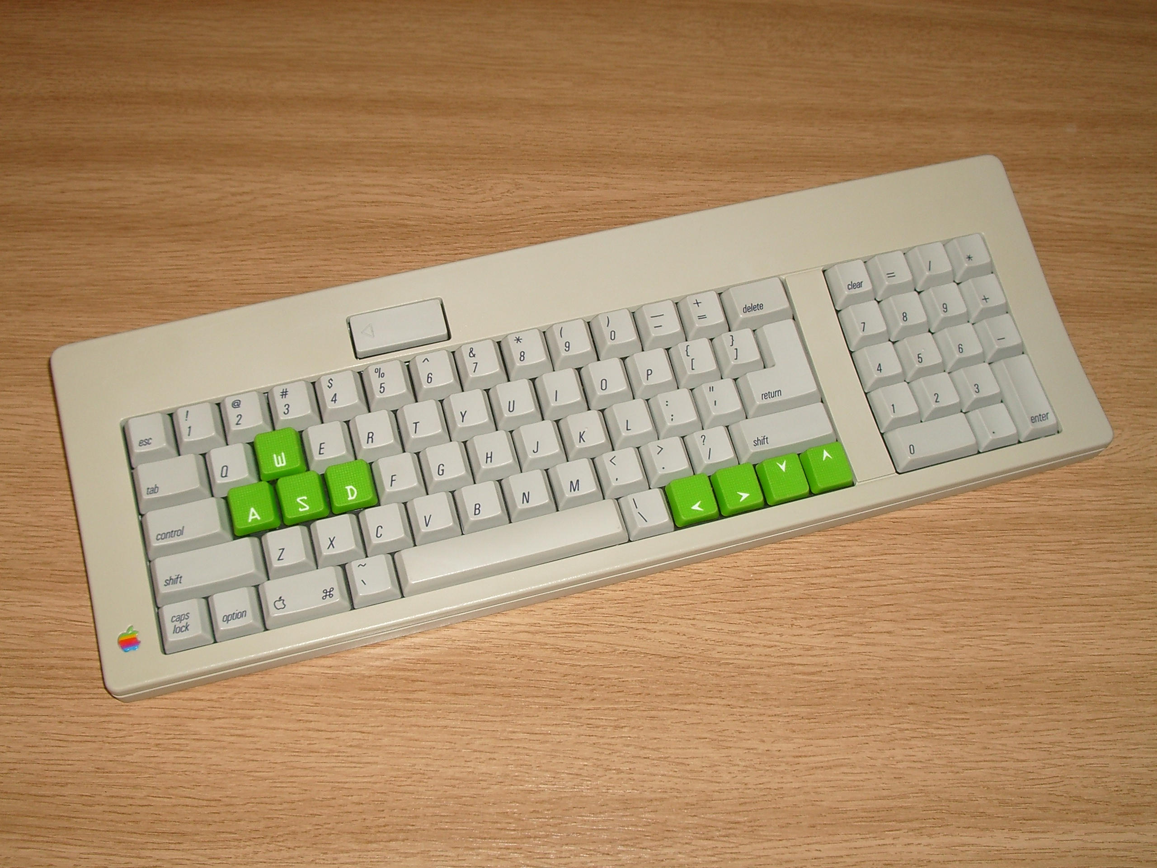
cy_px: 434
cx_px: 578
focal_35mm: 41
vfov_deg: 35.1
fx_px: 1370
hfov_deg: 45.8
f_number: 4.6
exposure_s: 1/60
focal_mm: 6.8
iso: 80
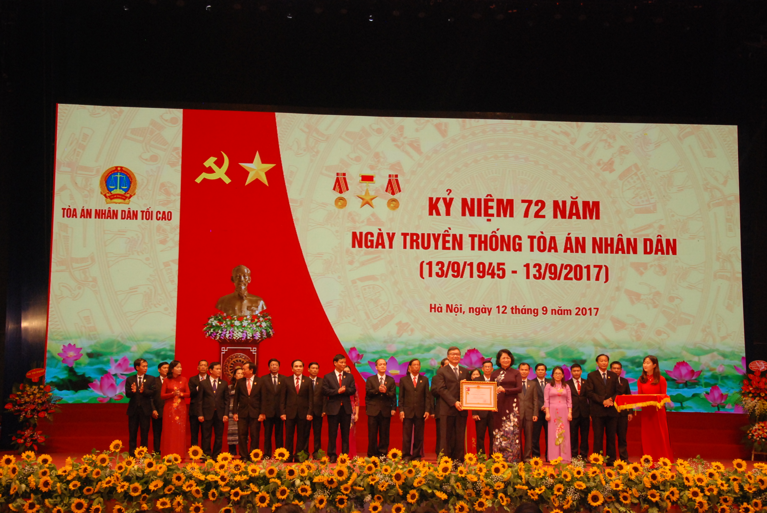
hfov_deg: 35.0
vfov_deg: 23.8
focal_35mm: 57
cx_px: 384
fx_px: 1216
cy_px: 256
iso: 1000
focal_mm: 38
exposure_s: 1/60
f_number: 5
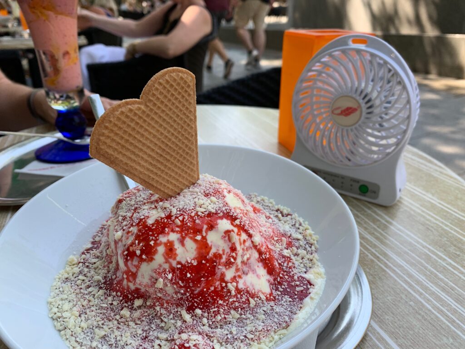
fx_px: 349
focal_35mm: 26
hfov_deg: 67.3
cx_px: 232
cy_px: 174
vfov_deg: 53.1
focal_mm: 4.25
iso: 25
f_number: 1.8
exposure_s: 1/307
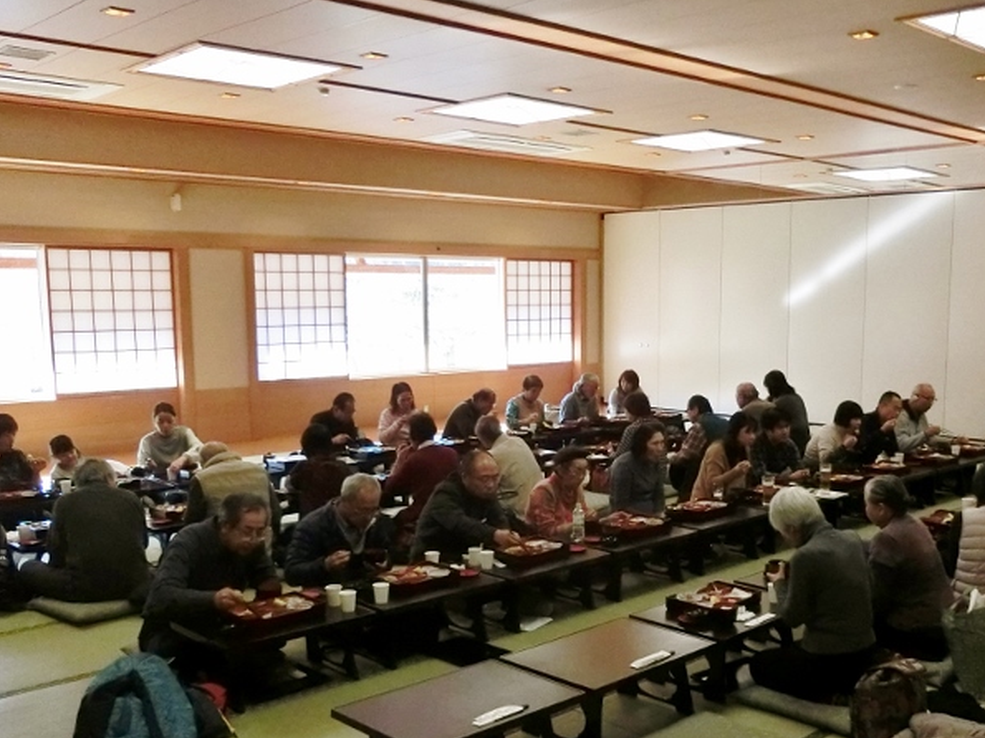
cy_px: 462
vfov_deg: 36.6
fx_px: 1110
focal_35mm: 39
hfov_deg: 47.7
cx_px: 579
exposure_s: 1/250
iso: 800
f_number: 3.7
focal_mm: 5.2
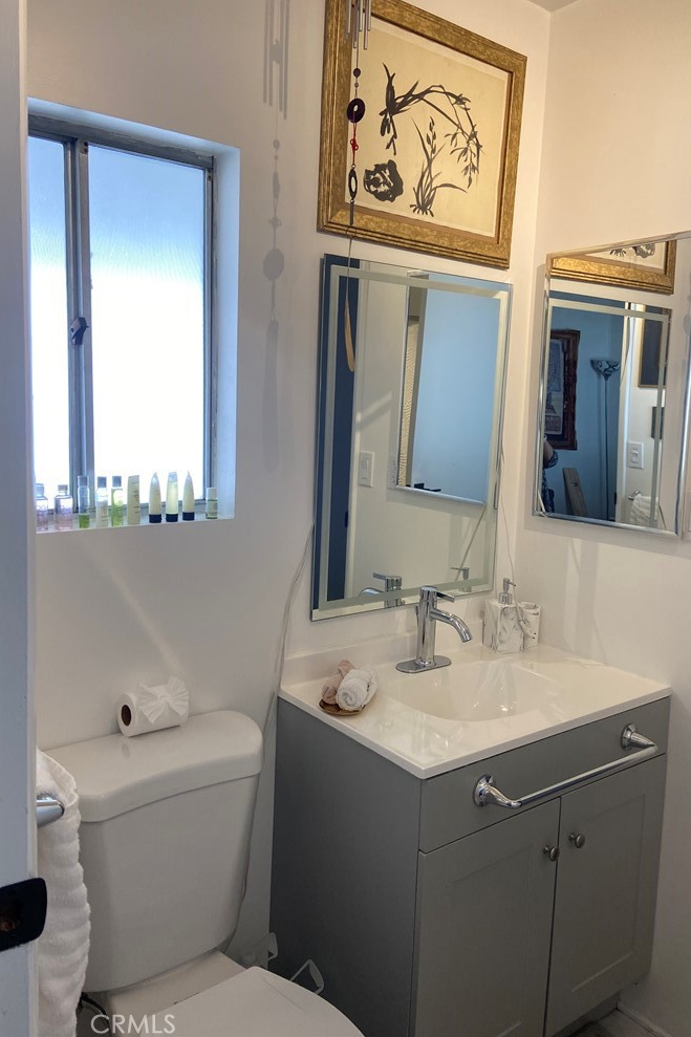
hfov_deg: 46.4
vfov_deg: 65.5
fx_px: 806
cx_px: 337
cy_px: 502
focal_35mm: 28
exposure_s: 1/120
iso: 80
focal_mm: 4.25
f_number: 1.8
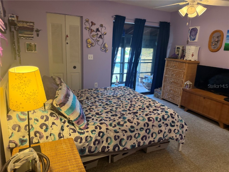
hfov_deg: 71.6
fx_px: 159
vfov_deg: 56.8
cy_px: 86
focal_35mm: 24
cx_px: 114
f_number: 1.78
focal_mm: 6.76
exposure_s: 1/60
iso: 250
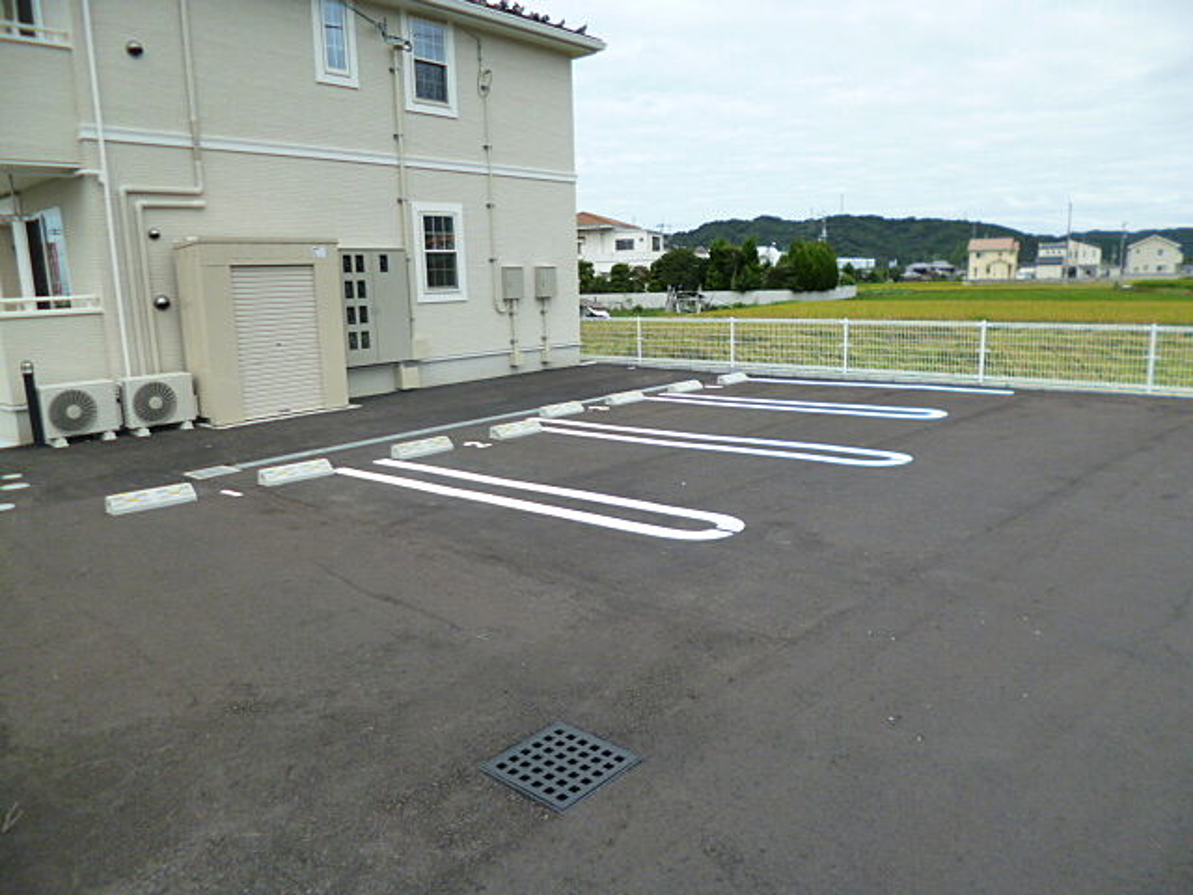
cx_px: 596
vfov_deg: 56.8
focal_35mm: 24
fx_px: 827
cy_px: 448
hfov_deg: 71.6
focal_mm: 4.3
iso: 160
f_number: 2.5
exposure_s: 1/1000
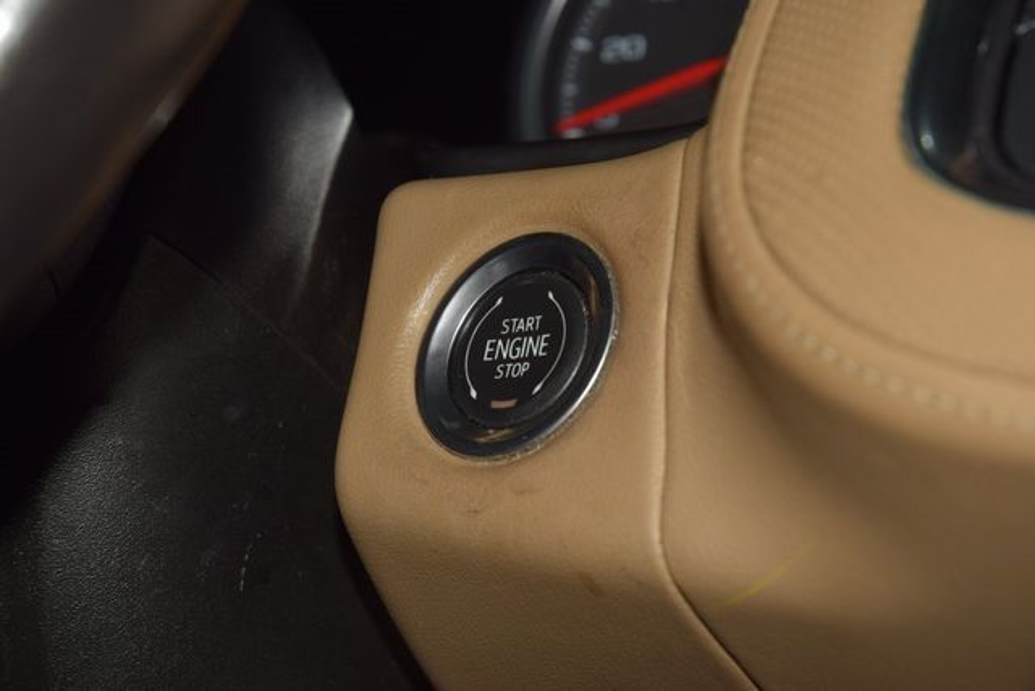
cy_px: 346
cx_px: 518
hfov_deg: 19.5
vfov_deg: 13.0
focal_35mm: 105
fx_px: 3019
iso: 100
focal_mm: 70
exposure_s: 1/125
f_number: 8
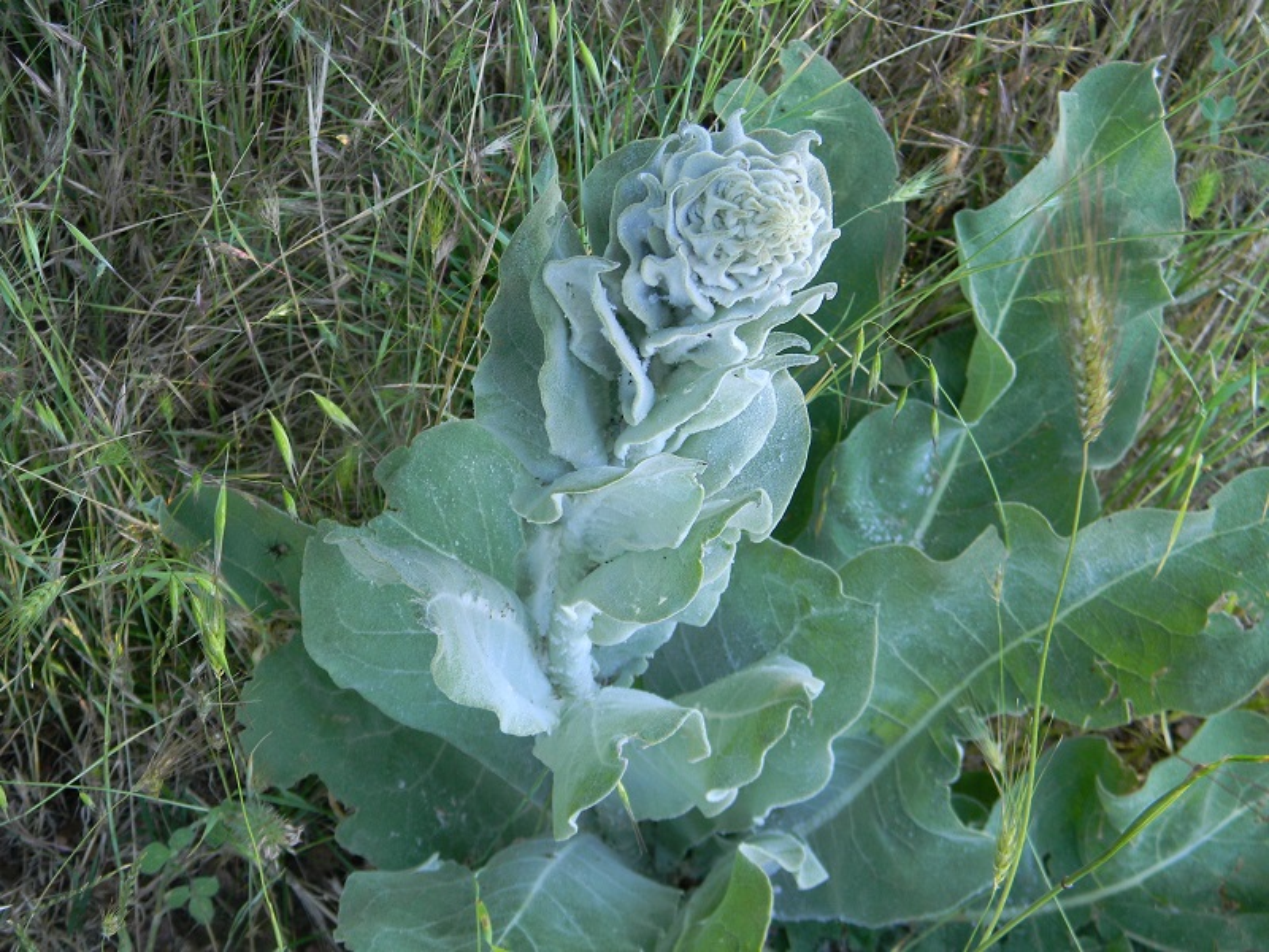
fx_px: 2053
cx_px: 634
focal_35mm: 56
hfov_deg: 34.3
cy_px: 476
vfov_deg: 26.1
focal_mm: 10.1
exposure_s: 1/30
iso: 98
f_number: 4.1
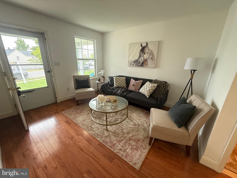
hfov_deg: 102.1
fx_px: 96
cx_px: 118
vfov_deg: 85.7
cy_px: 89
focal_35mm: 14
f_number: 2.2
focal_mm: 2.22
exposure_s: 1/60
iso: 400
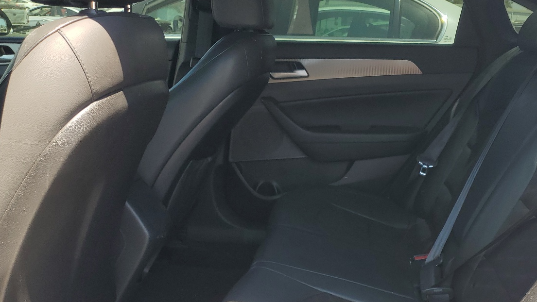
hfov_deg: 48.3
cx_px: 370
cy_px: 219
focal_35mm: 41
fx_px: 584
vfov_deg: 28.7
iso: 50
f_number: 1.5
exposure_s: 1/476
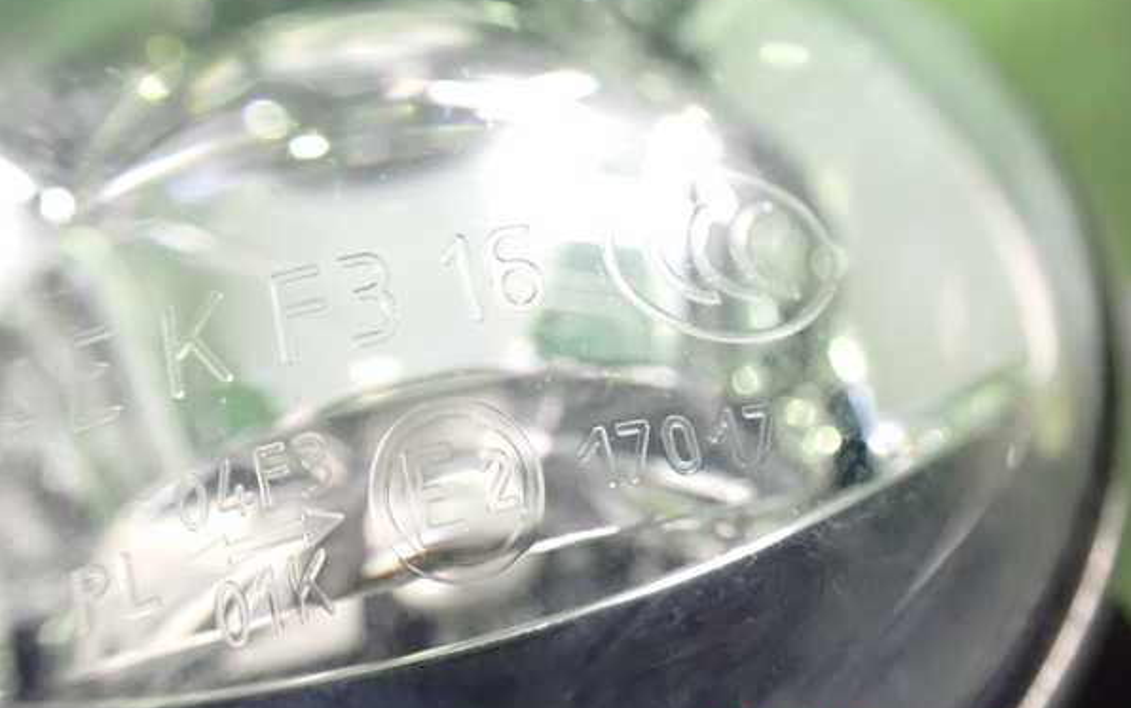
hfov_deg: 59.6
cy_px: 338
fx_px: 987
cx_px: 567
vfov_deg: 39.5
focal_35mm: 32
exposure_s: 1/30
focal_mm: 5.4
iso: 1600
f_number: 2.3
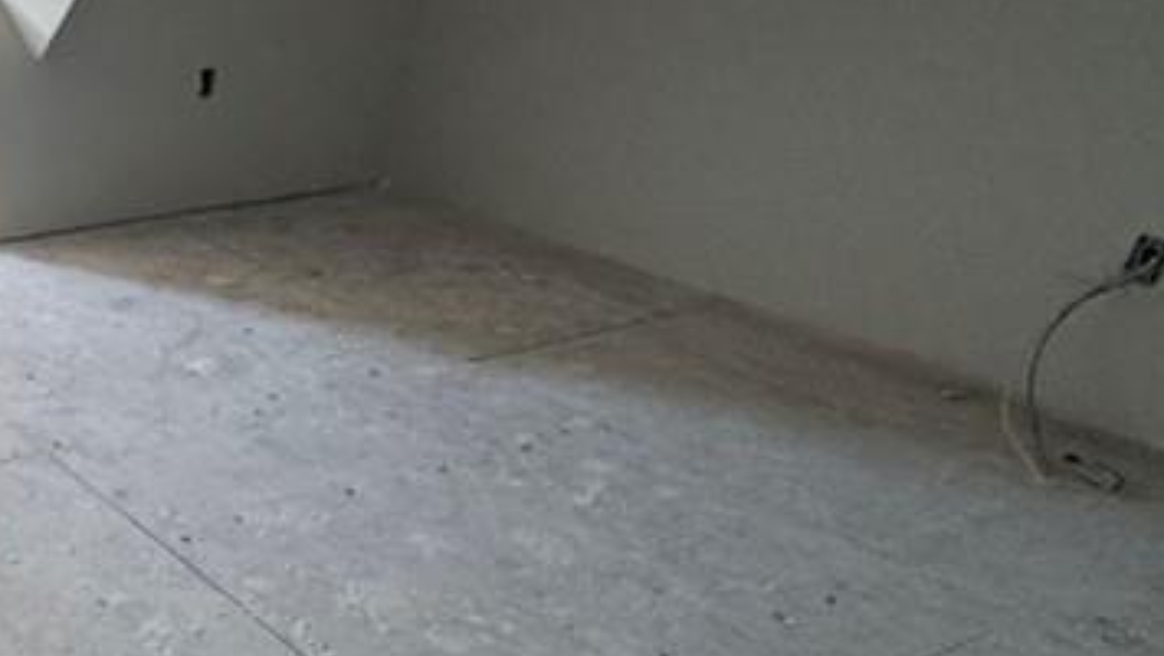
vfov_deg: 27.1
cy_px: 407
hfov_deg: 37.0
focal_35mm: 44
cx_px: -187
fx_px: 1359
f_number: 2.2
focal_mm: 2.22
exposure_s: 1/60
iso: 500
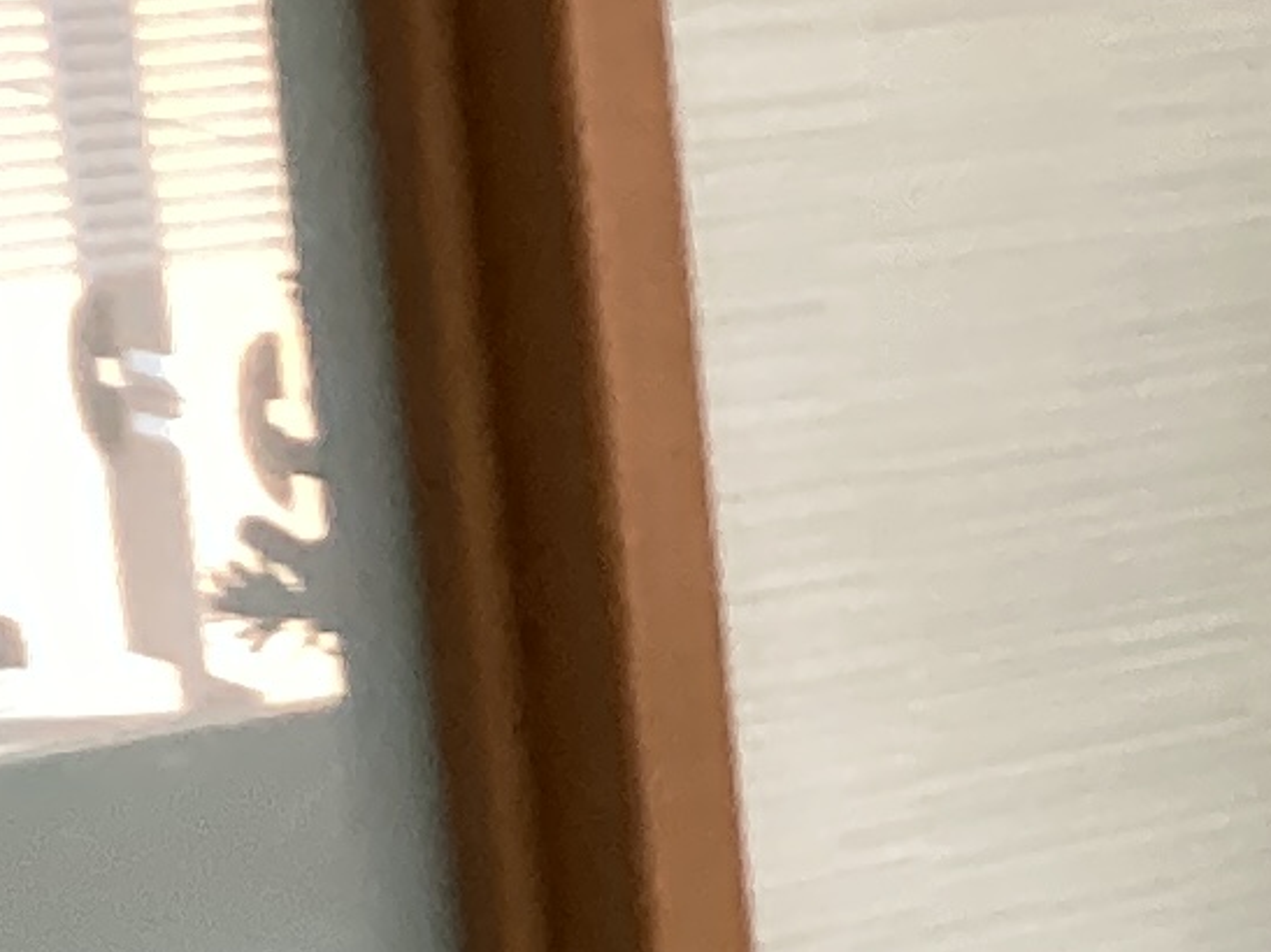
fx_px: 6791
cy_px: 1217
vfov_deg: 7.9
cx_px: 3181
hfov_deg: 9.4
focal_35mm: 185
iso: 160
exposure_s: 1/50
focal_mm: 3.3
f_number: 2.4
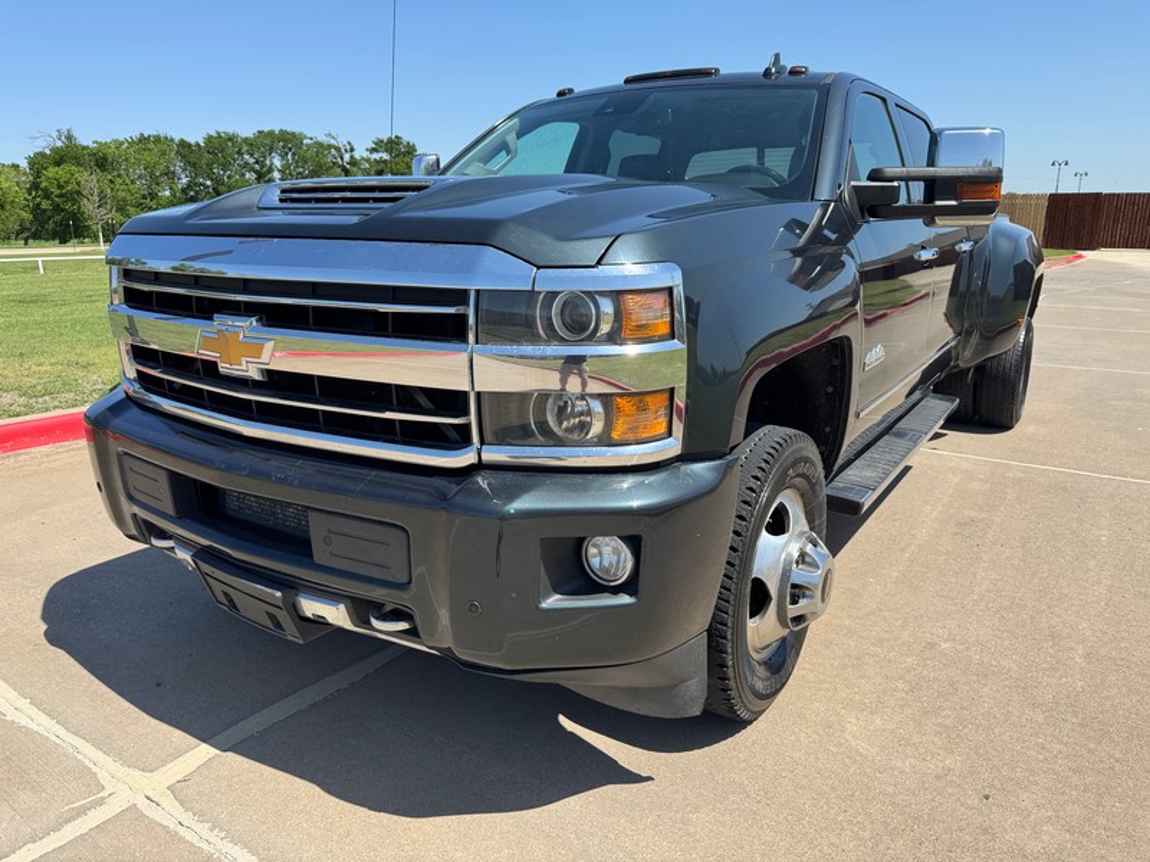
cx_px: 575
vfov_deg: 56.8
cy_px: 431
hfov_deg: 71.6
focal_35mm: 24
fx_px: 797
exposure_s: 1/3096
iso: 80
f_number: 1.78
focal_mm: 6.76
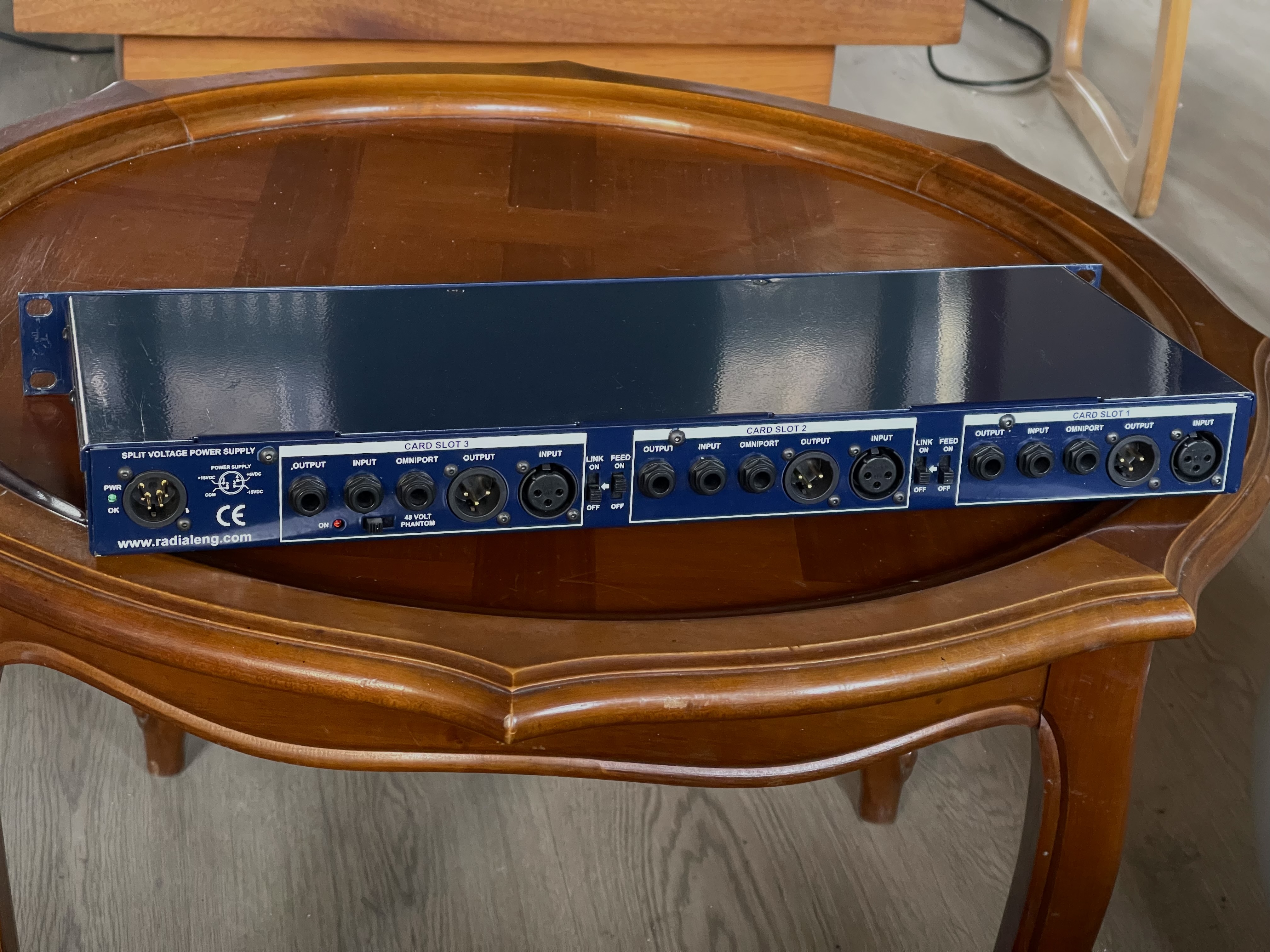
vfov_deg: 22.9
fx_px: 2348
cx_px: 635
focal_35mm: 64
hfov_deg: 30.3
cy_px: 476
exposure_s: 1/40
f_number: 2.2
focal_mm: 7.5
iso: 800
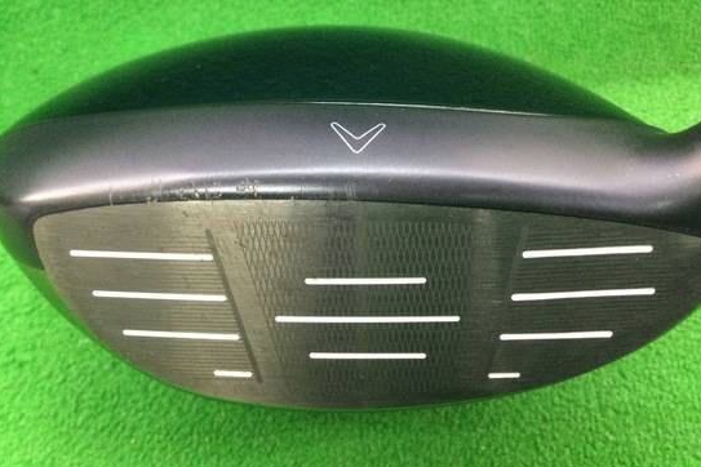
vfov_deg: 35.0
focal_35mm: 38
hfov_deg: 50.7
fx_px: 740
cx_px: 327
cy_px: 248
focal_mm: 3.3
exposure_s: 1/24
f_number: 2.4
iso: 200
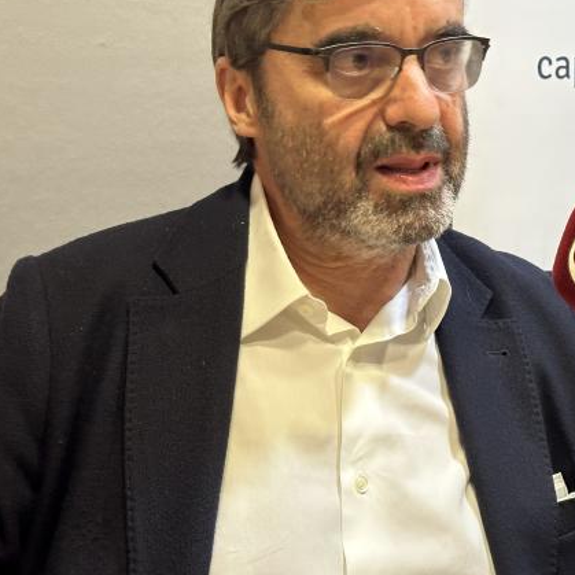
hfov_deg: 22.5
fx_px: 1428
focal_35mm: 76
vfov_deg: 22.7
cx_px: 443
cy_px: 215
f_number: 1.78
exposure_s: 1/50
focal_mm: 6.86
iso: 200
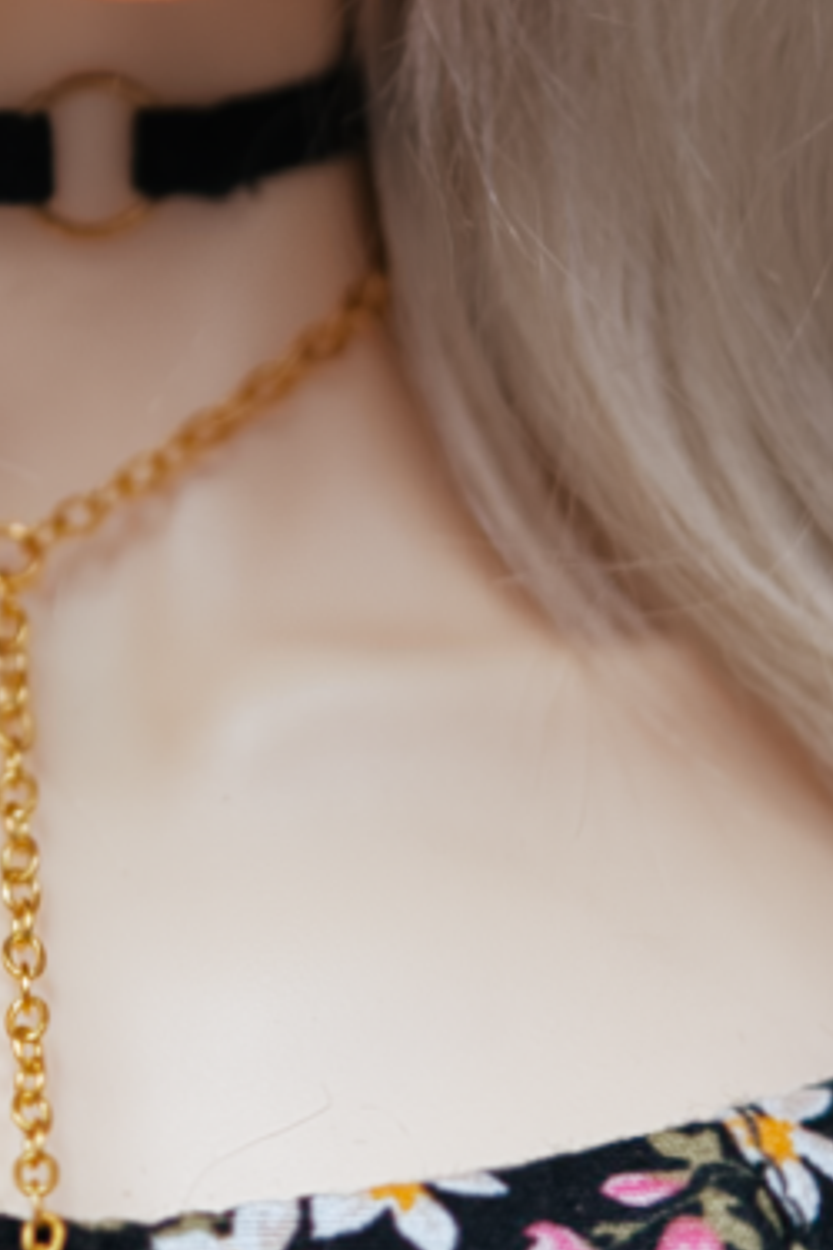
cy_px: 500
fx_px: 13500
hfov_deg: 3.5
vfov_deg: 5.3
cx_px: -73
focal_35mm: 389
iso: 100
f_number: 2.8
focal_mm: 90
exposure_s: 1/200
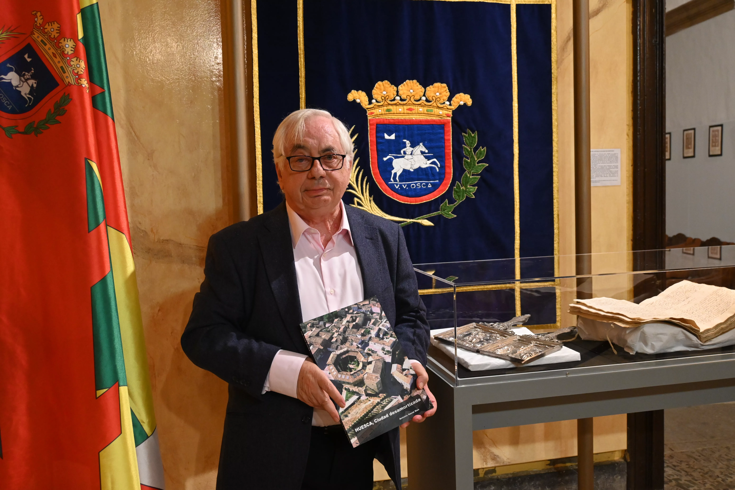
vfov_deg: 38.4
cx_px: 368
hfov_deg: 55.1
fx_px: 704
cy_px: 245
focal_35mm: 34
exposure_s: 1/80
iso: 1600
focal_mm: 23
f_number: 4.5
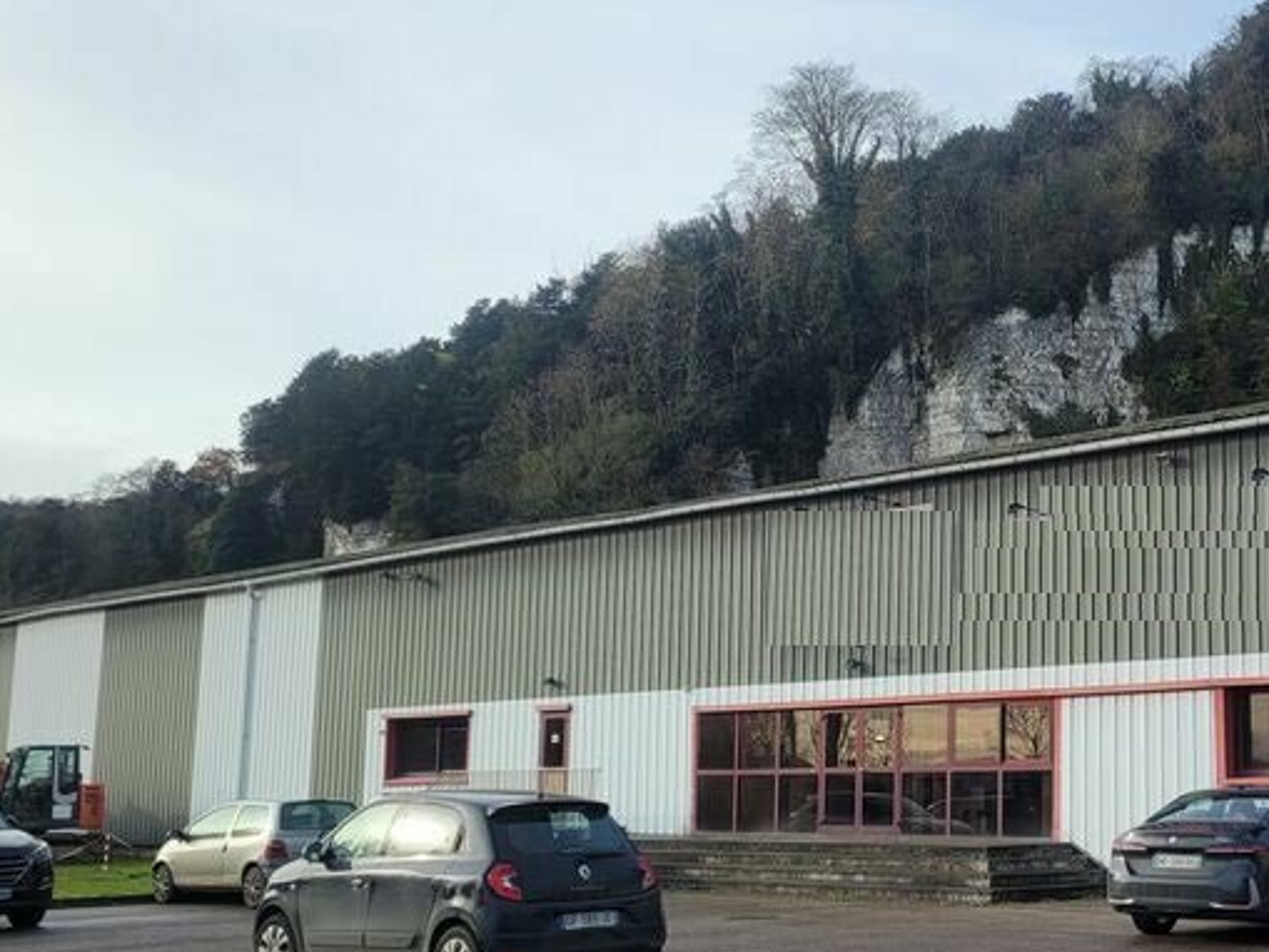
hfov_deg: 37.4
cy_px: 531
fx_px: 1797
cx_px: 1030
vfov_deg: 29.7
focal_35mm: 49
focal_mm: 5.4
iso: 40
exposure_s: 1/1135
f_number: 1.8
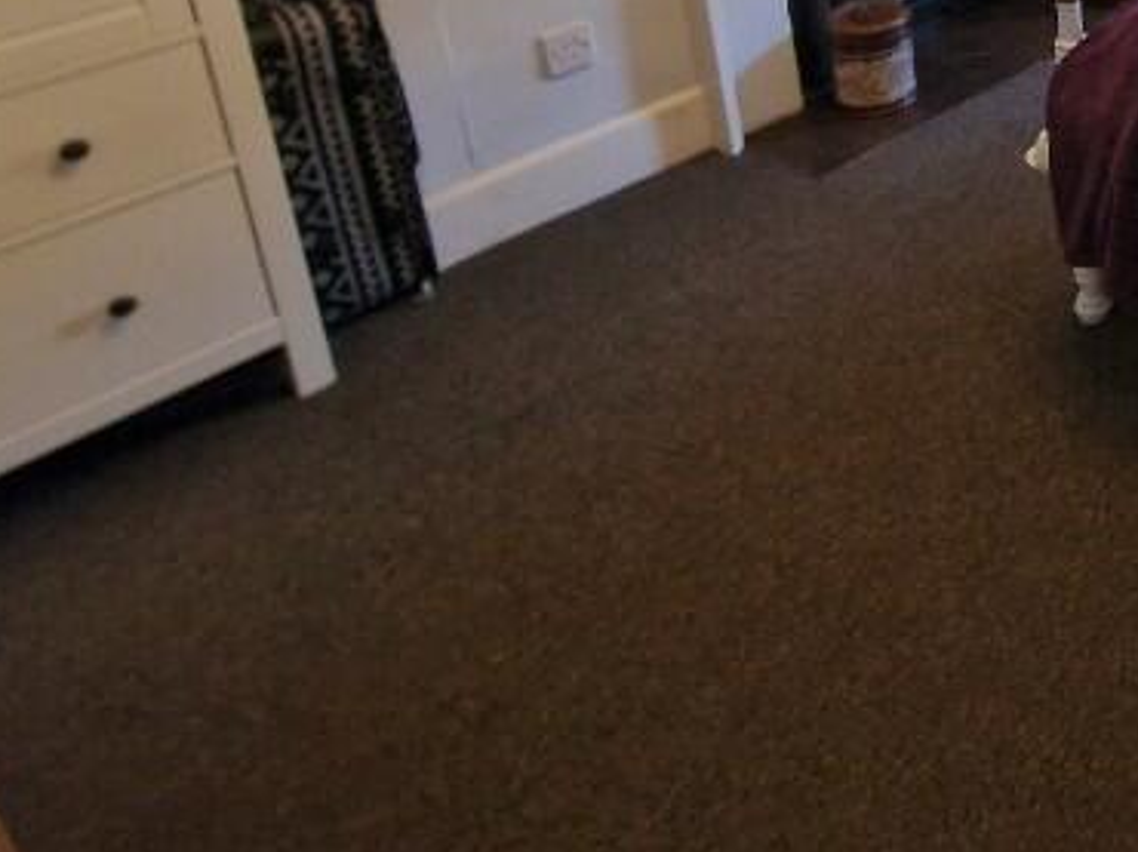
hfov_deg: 37.1
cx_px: 1409
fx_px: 1183
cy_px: -175
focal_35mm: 36
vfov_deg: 32.5
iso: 250
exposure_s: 1/50
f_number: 2.2
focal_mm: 2.2
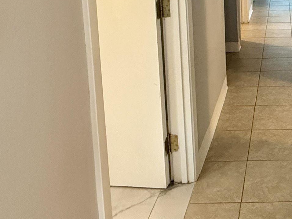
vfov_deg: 28.2
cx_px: 293
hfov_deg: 37.5
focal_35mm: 45
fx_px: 380
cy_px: -43
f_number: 2.2
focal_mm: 2.22
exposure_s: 1/60
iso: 640
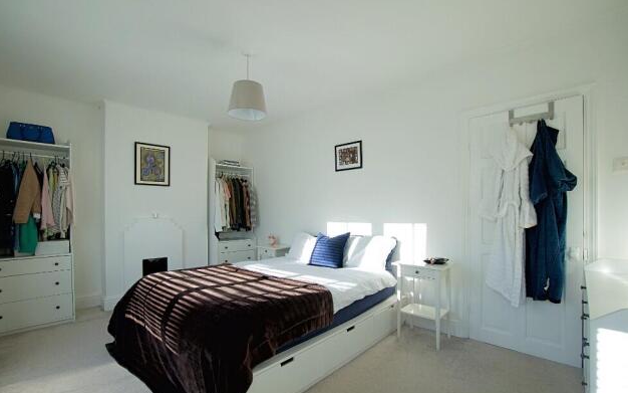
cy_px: 218
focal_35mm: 16
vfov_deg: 71.0
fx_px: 274
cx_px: 308
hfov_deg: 97.8
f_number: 4
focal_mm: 10
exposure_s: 1/160
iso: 160
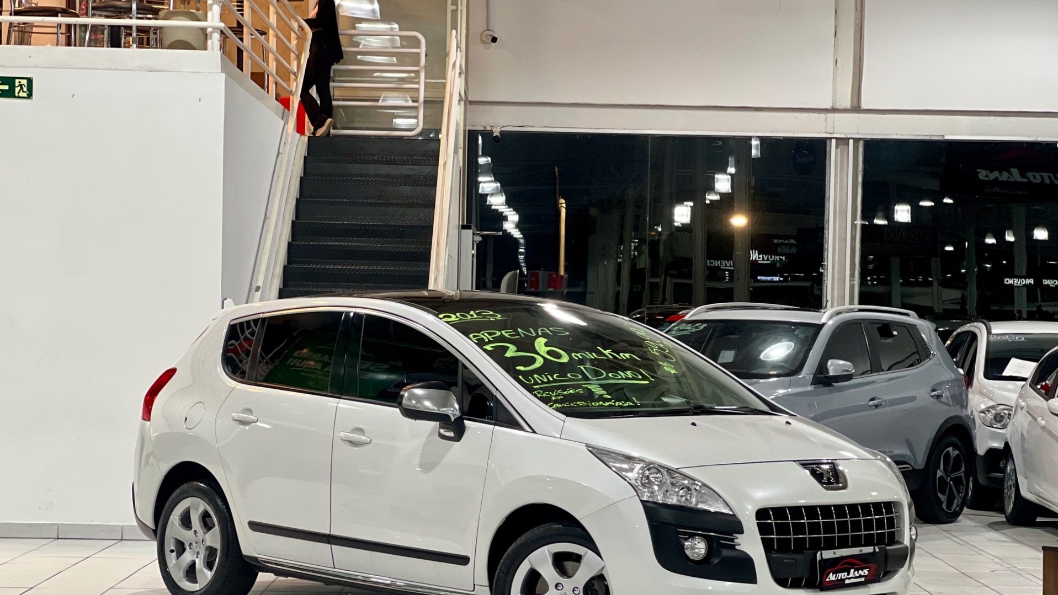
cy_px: 389
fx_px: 2357
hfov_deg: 25.3
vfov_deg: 14.4
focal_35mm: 84
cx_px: 529
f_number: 2.8
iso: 250
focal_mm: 9
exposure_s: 1/40
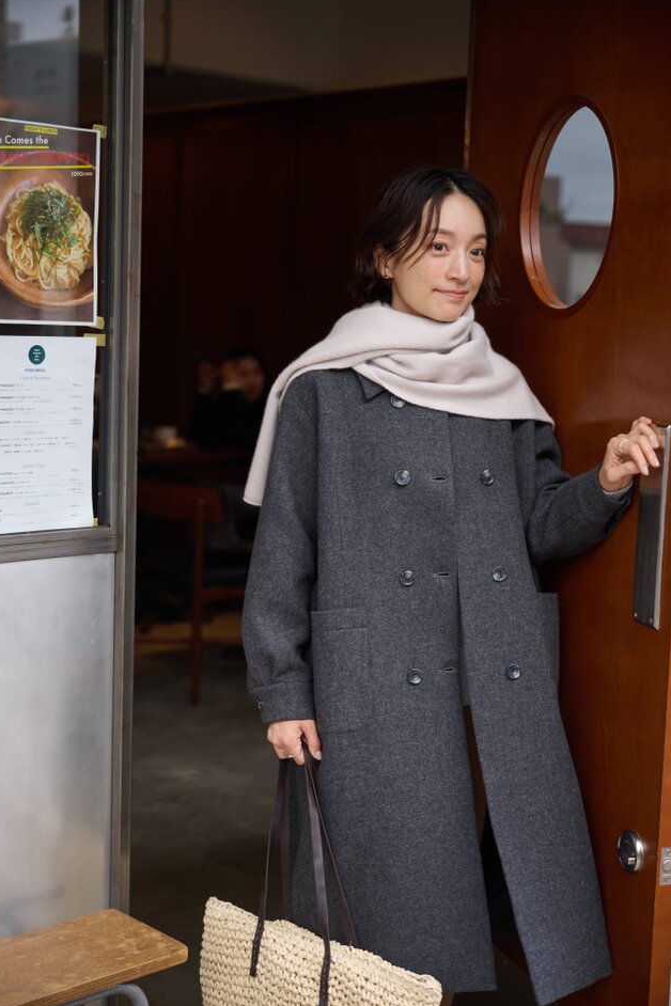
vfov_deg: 37.5
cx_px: 330
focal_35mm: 53
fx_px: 1482
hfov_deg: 25.5
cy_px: 505
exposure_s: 1/320
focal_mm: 52
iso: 500
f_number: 2.8
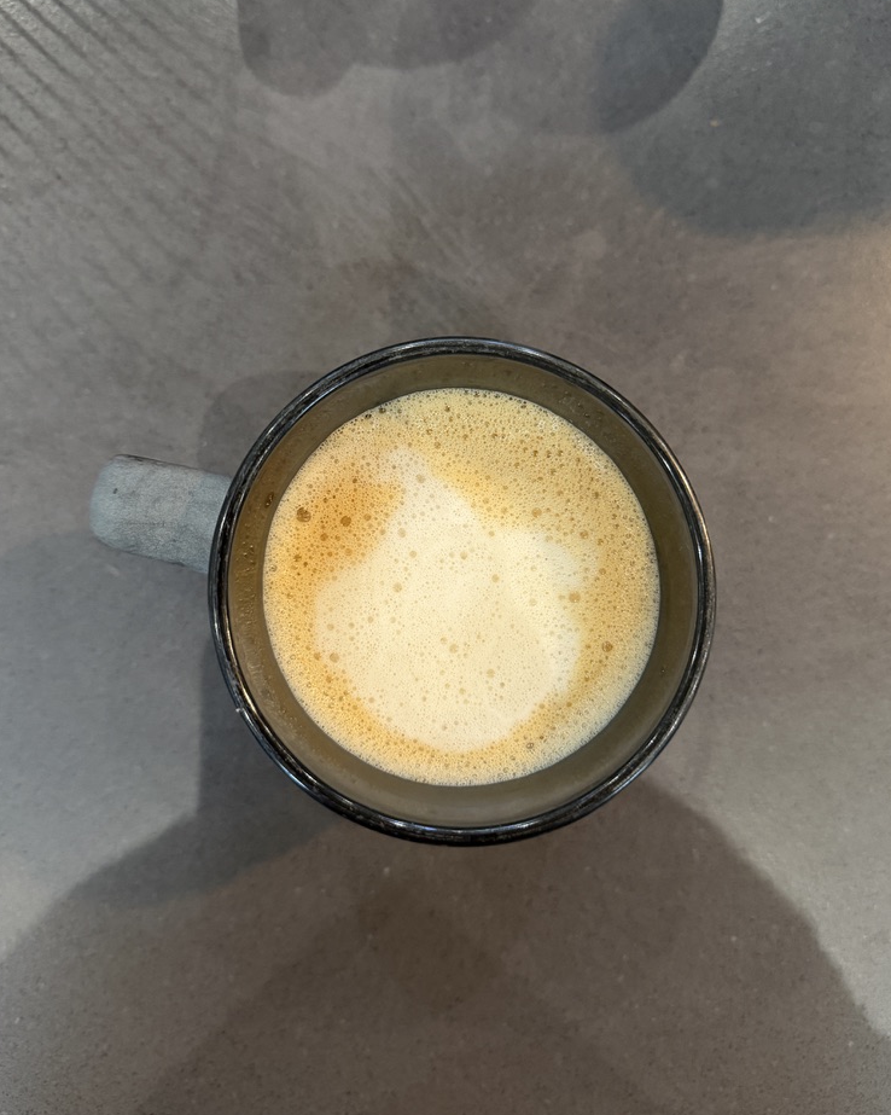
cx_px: 456
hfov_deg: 54.9
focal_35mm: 26
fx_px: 857
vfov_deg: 66.0
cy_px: 533
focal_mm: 6.76
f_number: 1.78
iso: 400
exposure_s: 1/60
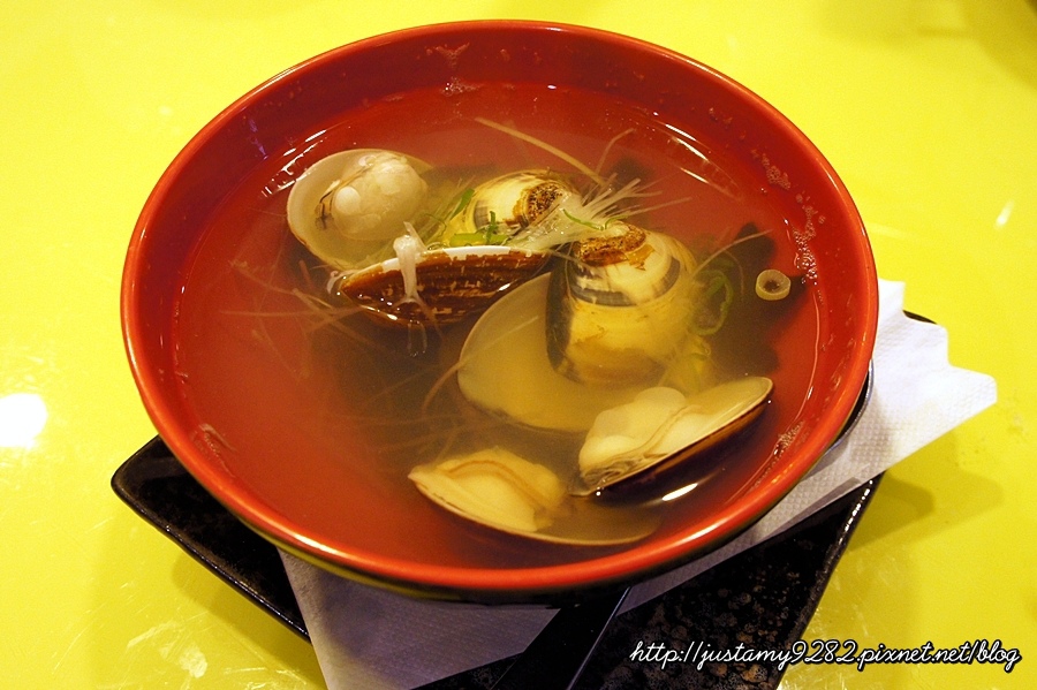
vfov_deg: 41.7
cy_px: 345
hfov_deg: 59.5
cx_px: 518
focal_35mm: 32
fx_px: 907
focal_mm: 21
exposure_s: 1/15
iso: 1600
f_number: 8
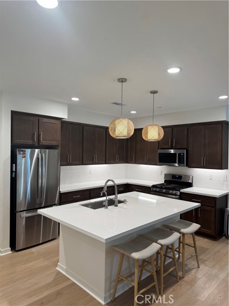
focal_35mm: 24
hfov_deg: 56.8
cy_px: 153
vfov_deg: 71.6
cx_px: 114
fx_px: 212
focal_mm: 6.76
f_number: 1.78
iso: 125
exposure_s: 1/120
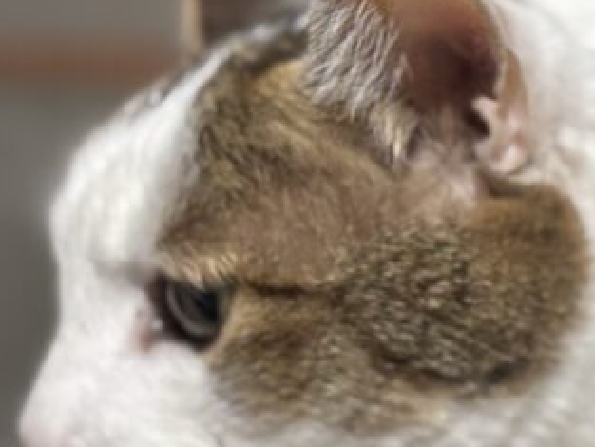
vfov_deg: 8.7
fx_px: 2923
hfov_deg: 11.4
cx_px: 707
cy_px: 447
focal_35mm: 170
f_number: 1.6
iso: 200
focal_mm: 5.96
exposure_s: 1/40
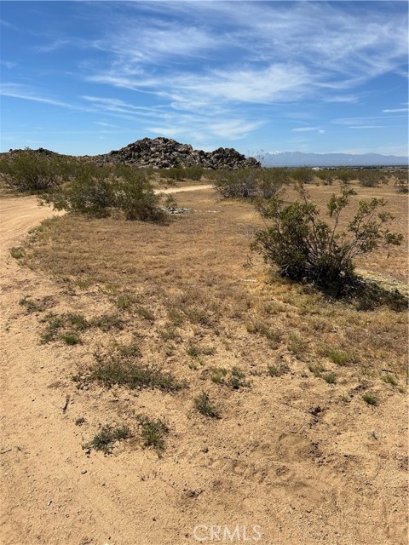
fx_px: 410
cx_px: 204
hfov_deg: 53.1
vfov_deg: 67.3
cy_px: 272
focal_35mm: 26
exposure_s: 1/6993
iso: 50
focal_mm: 5.7
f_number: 1.5
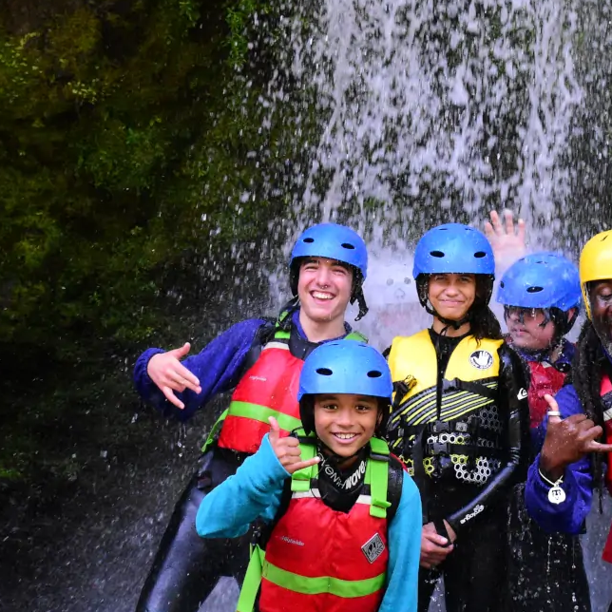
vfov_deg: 15.3
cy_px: 238
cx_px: 438
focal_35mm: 114
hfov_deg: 15.2
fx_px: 2280
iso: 3200
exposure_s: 1/500
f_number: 5.6
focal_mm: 32
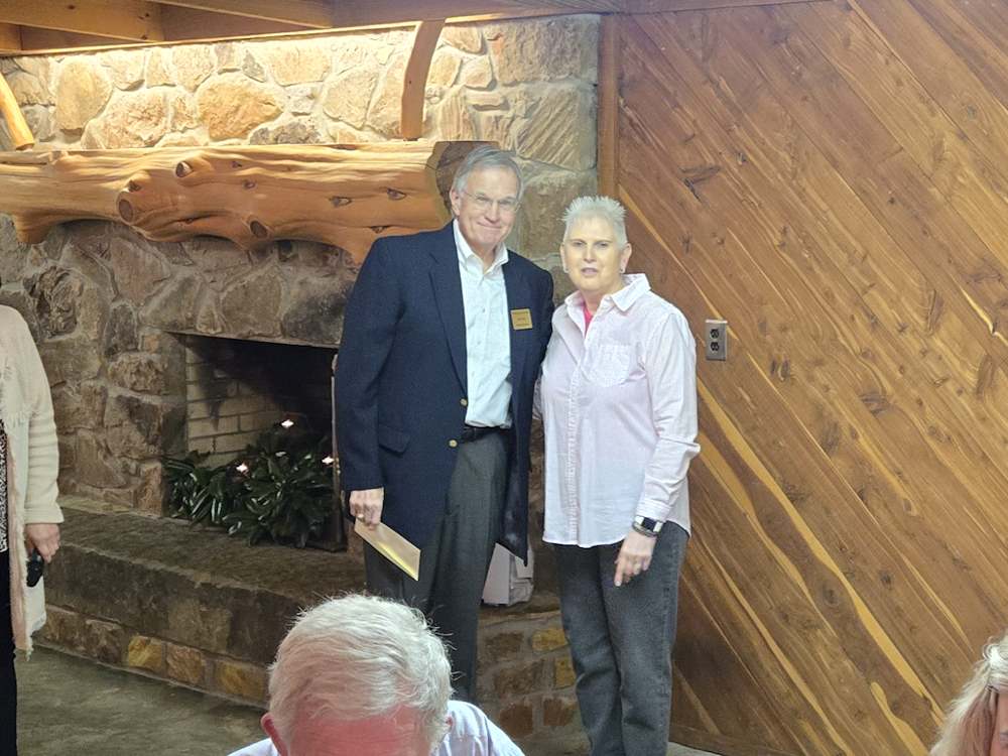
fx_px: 670
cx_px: 504
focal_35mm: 23
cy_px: 378
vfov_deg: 58.9
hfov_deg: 73.9
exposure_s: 1/120
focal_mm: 5.4
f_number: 1.8
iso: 1000
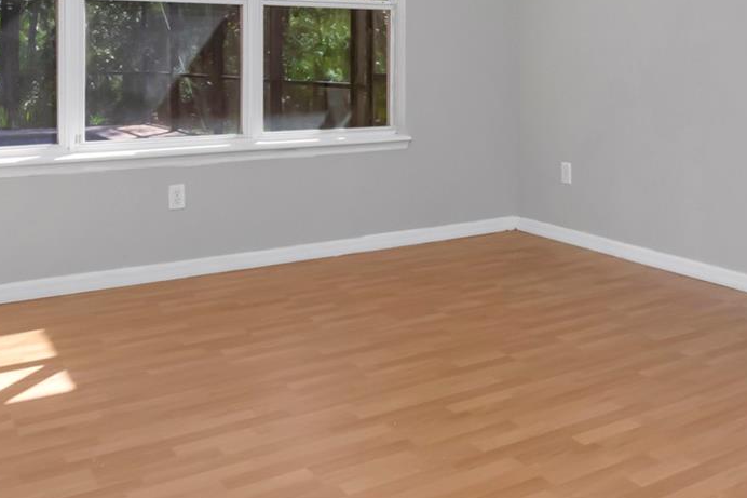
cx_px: 417
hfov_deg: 50.4
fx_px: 792
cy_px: 62
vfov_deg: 33.3
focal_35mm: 38
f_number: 9
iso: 800
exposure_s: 1/200
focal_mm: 11
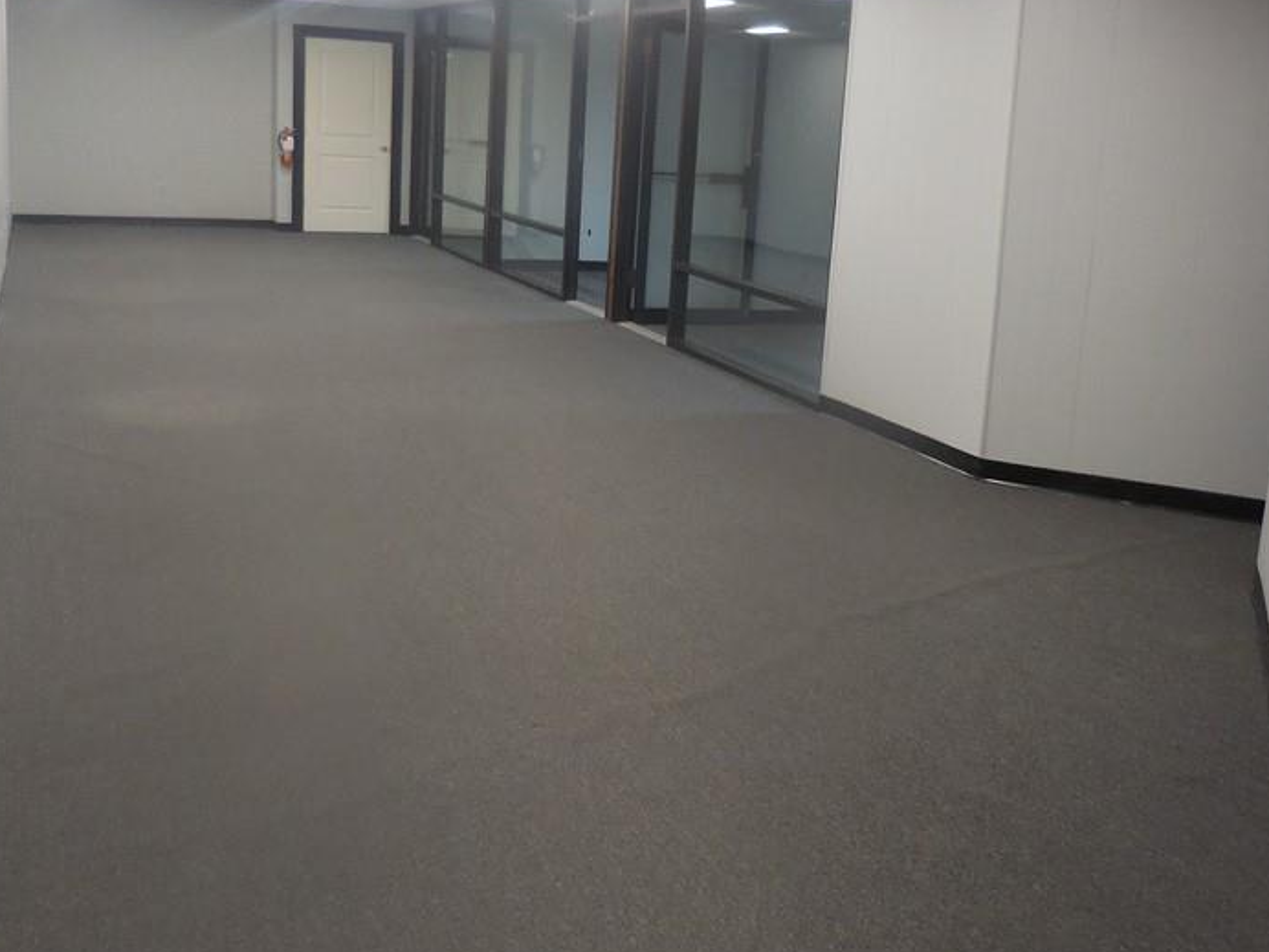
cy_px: 361
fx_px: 1356
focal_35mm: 37
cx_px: 680
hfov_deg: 50.1
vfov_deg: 38.4
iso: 250
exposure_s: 1/30
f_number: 3.3
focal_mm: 4.5
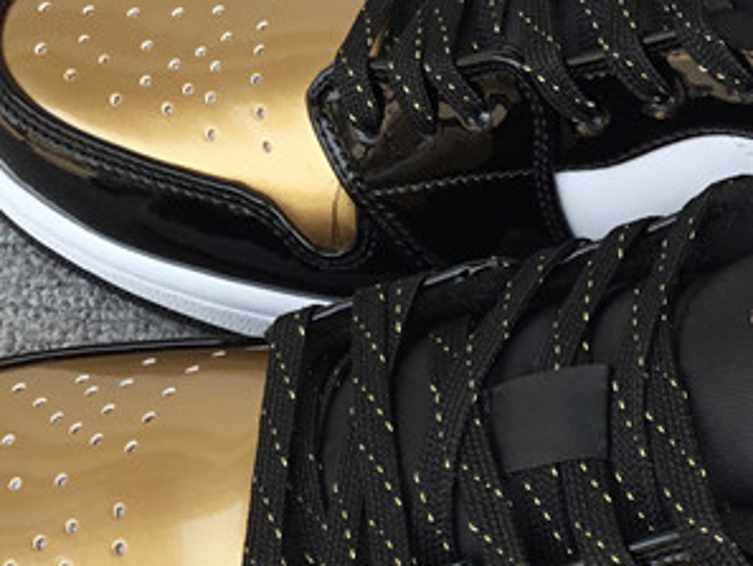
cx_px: 677
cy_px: 334
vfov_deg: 15.7
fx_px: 2046
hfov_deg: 20.4
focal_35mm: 94
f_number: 2.4
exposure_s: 1/171
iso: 25
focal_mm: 3.3
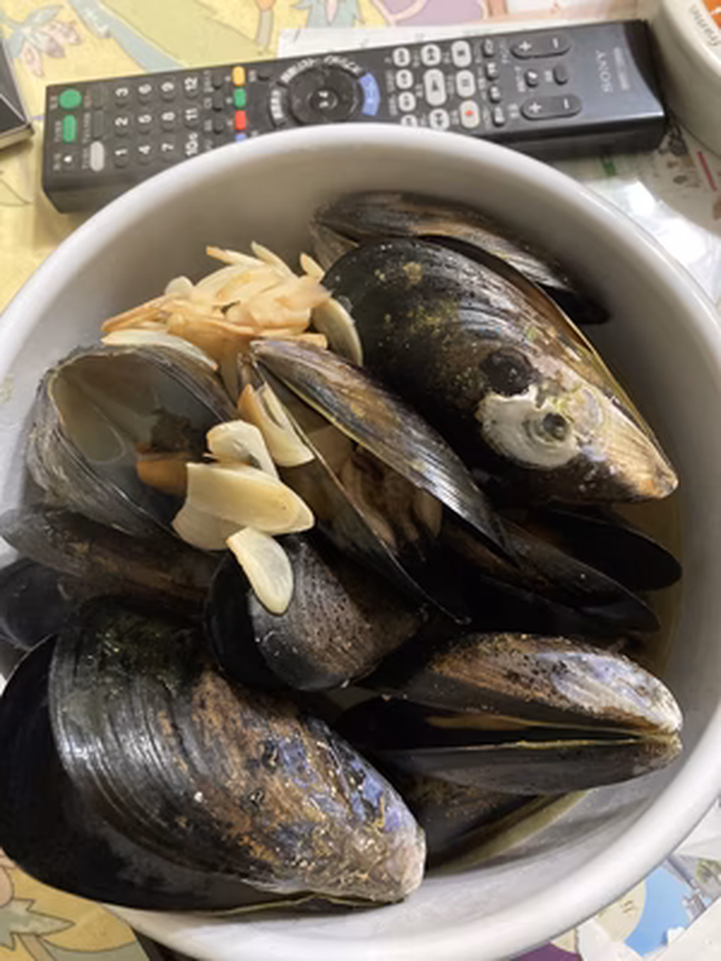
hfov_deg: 49.7
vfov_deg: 63.4
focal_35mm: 28
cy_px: 480
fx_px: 778
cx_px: 360
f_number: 1.8
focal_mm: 3.99
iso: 400
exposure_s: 1/30
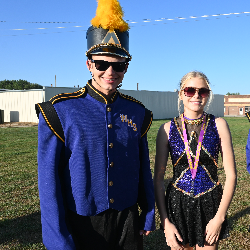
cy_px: 126
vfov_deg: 42.5
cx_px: 187
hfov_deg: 41.3
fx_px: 321
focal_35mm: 39
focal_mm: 19.5
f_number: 6.3
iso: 100
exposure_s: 1/320
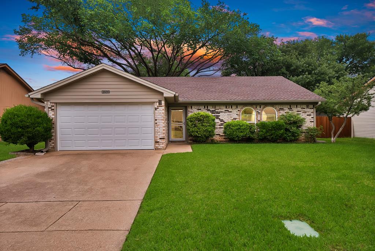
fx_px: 240
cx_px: 188
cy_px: 126
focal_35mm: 23
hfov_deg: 76.1
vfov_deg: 55.2
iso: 640
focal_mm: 23
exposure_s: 1/200
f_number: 9
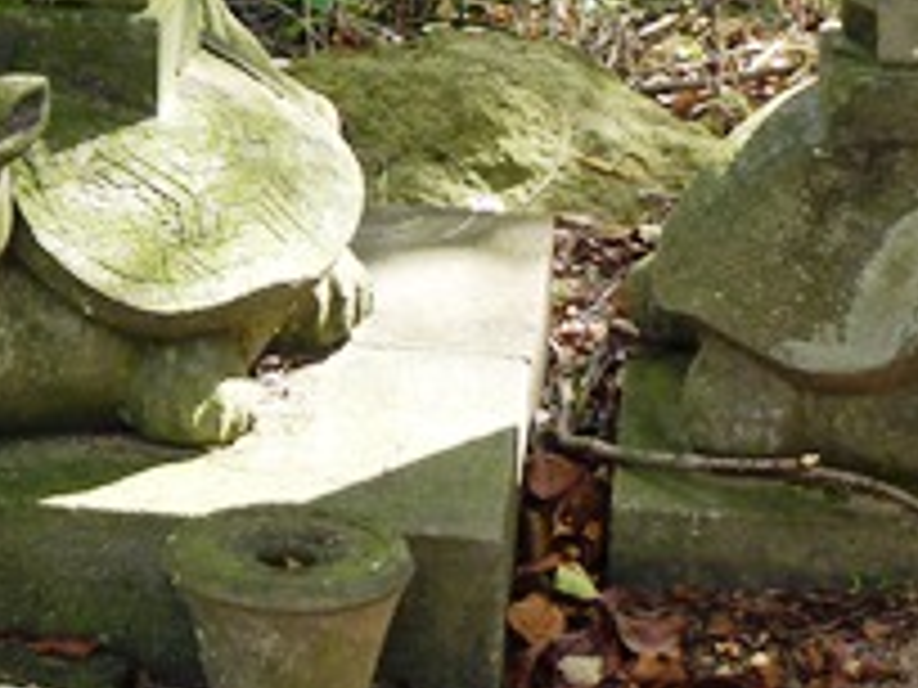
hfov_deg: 17.1
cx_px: 27
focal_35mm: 113
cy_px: -103
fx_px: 2997
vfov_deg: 12.8
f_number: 3.7
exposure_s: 1/100
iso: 100
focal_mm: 6.4
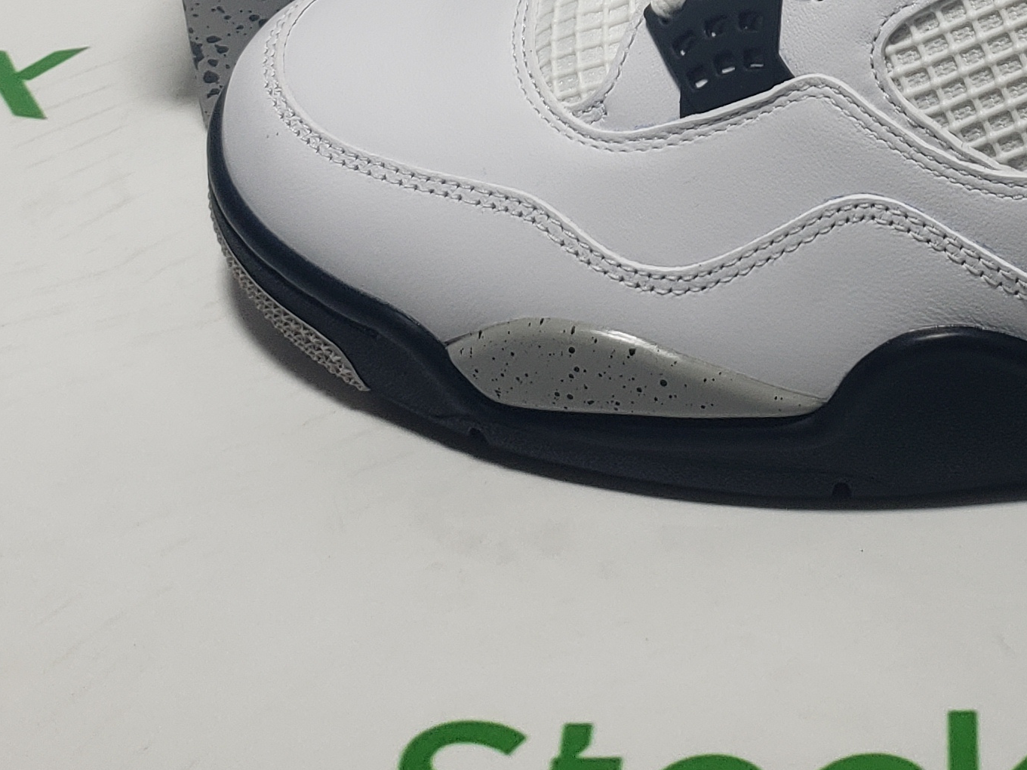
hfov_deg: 24.7
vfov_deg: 17.6
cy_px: -296
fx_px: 2285
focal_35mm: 77
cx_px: 889
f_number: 1.5
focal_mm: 4.3
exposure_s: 1/445
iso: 50
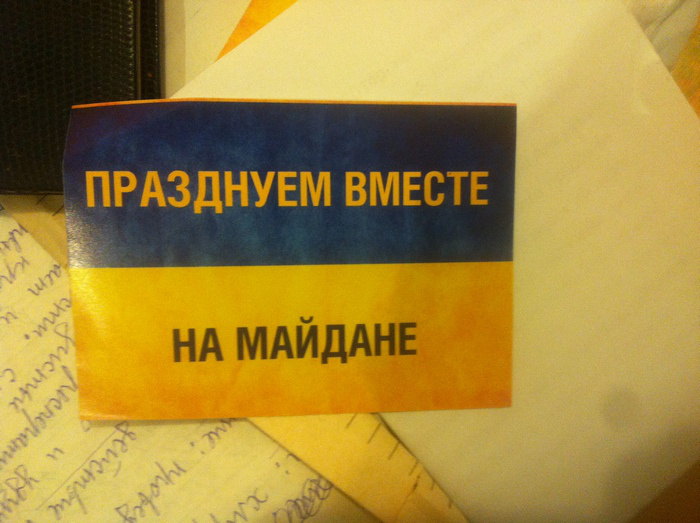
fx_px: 707
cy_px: 262
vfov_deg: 40.6
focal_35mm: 35
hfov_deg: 52.7
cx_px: 350
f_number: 2.8
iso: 250
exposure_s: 1/15
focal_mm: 3.85
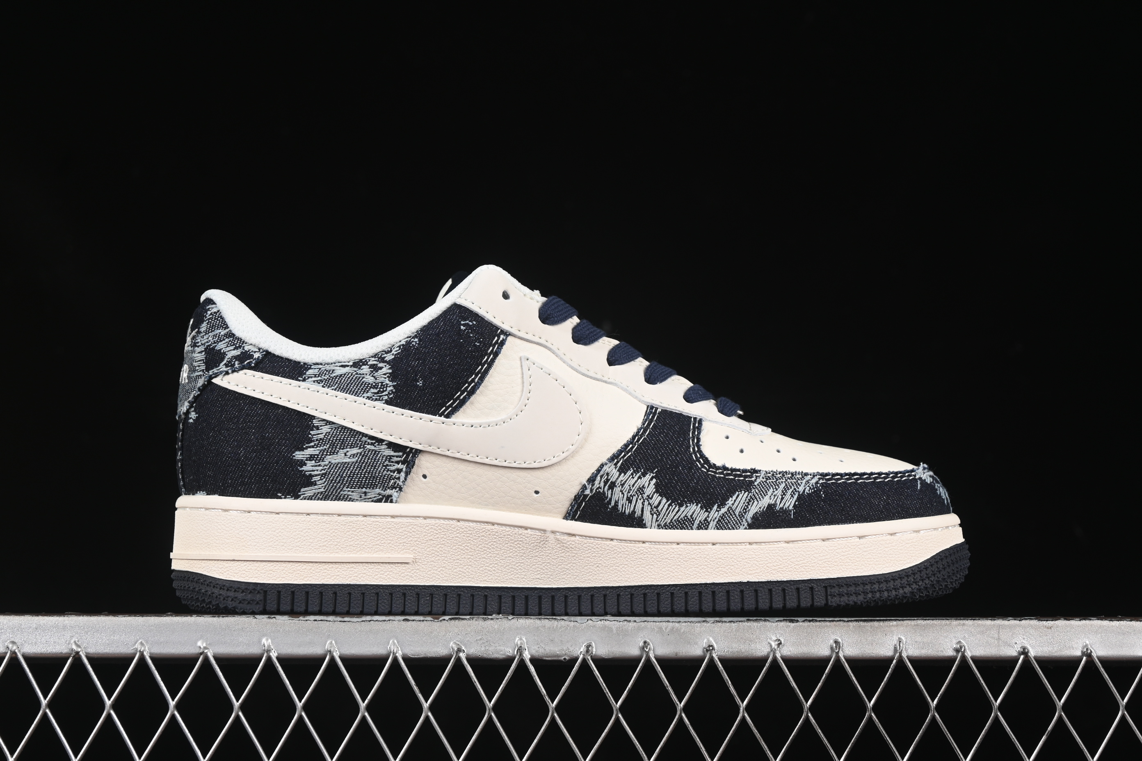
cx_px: 571
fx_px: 2379
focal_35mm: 75
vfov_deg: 18.2
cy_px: 380
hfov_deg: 27.0
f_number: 7.1
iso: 160
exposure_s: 1/80
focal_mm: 50
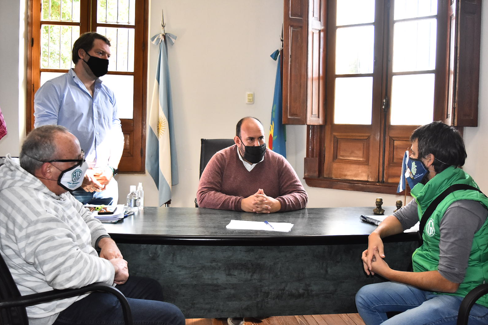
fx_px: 502
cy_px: 165
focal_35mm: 37
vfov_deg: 35.9
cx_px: 243
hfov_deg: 51.9
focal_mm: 24
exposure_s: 1/250
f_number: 4
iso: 1600
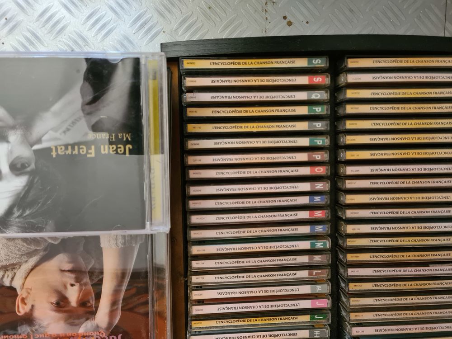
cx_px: 226
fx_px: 339
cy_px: 170
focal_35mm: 26
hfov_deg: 67.3
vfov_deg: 53.1
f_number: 1.8
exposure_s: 1/33
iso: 640
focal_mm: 5.4
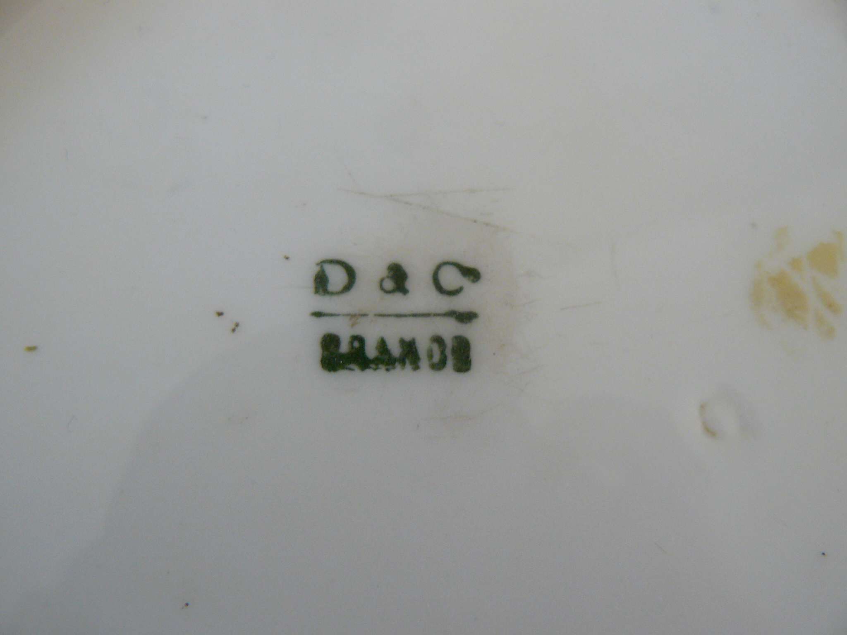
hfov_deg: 51.4
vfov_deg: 39.7
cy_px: 318
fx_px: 881
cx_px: 424
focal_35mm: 36
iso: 200
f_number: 2.8
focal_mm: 6
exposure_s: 1/30
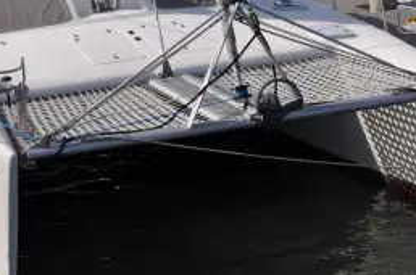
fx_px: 1892
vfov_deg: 8.3
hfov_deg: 12.5
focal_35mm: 164
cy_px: 33
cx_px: 145
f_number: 11
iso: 200
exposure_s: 1/500
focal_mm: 44
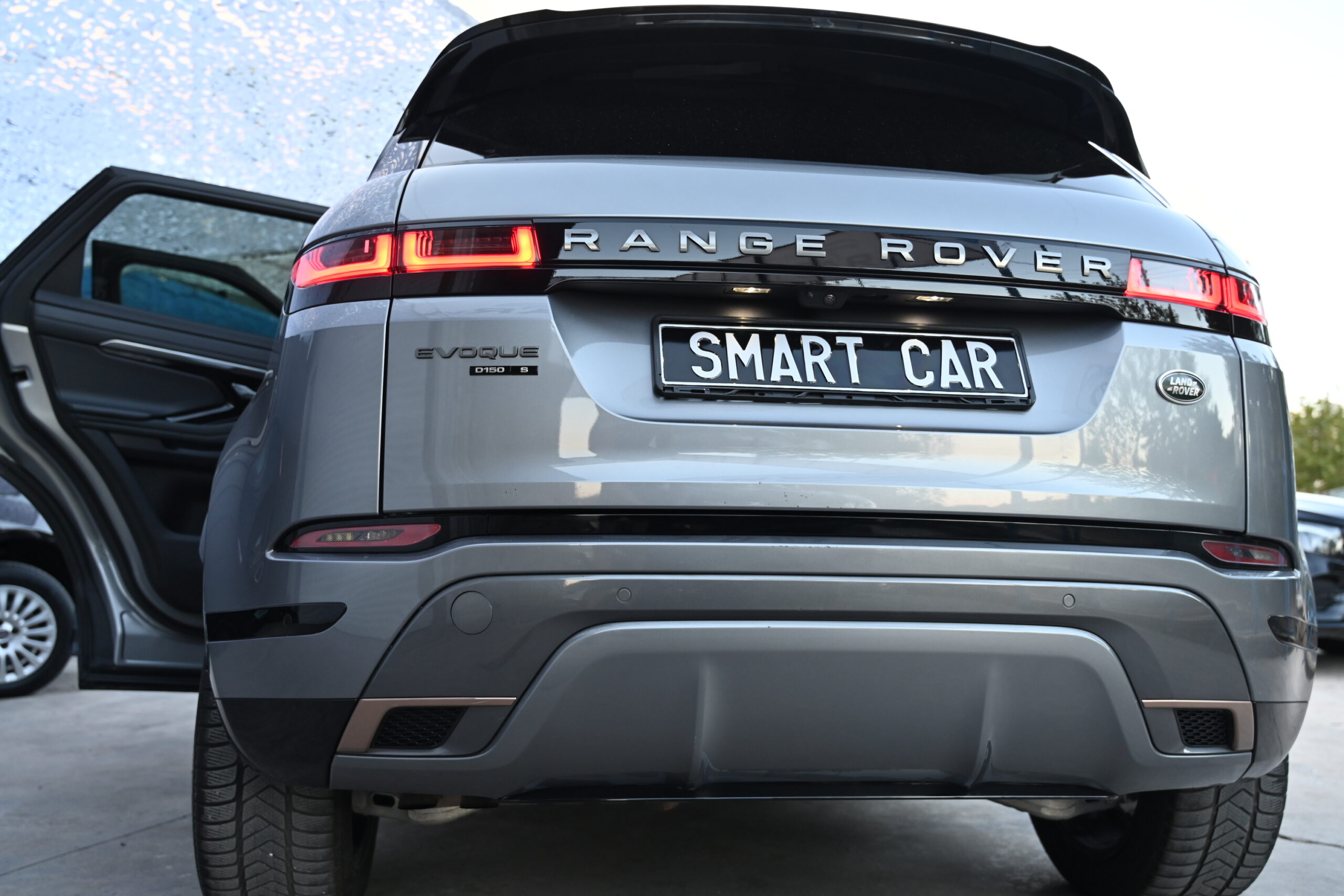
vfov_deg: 40.5
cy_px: 448
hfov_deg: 58.0
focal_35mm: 32
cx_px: 672
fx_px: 1213
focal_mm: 32.5
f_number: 4
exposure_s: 1/125
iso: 400
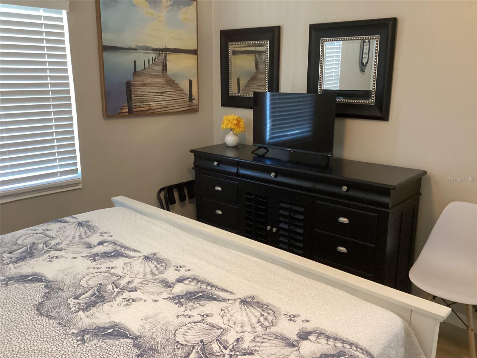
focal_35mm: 31
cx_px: 238
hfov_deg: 58.4
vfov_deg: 45.4
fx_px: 427
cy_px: 179
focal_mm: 3.3
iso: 400
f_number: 2.4
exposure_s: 1/40
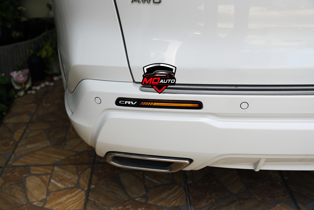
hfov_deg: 47.4
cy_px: 105
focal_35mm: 41
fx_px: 358
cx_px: 157
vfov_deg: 32.6
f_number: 5.6
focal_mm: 41
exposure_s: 1/100
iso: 100
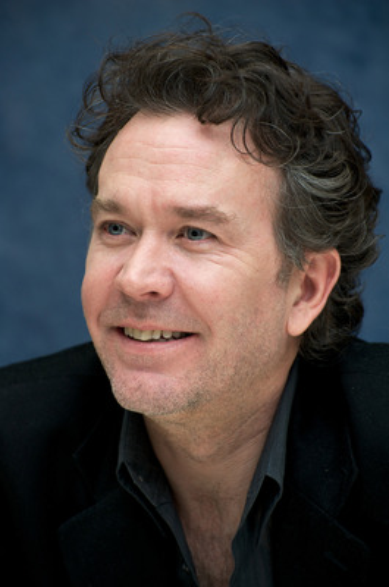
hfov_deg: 8.8
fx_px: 2523
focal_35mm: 155
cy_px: 294
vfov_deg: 13.3
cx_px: 194
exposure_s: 1/60
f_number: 6.3
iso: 400
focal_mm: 155
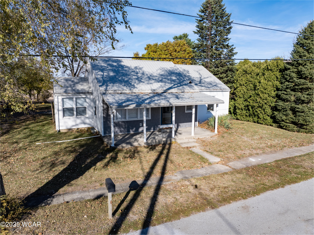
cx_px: 157
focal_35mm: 24
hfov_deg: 71.6
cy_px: 118
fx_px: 218
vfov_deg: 56.8
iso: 140
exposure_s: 1/3200
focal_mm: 12.29
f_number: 2.8
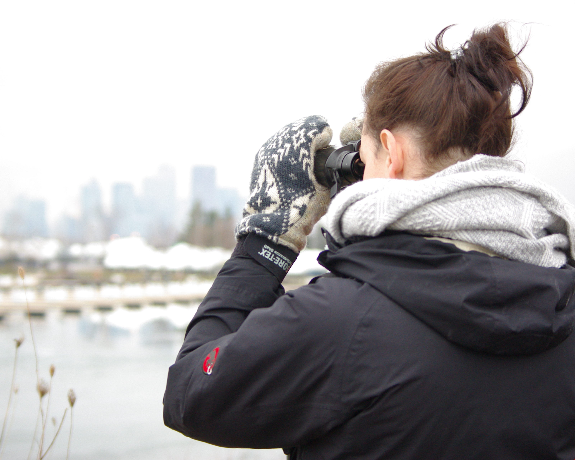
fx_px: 1447
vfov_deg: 18.1
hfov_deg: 22.5
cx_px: 293
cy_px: 231
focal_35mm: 85
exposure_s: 1/90
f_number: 4
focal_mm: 50
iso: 400
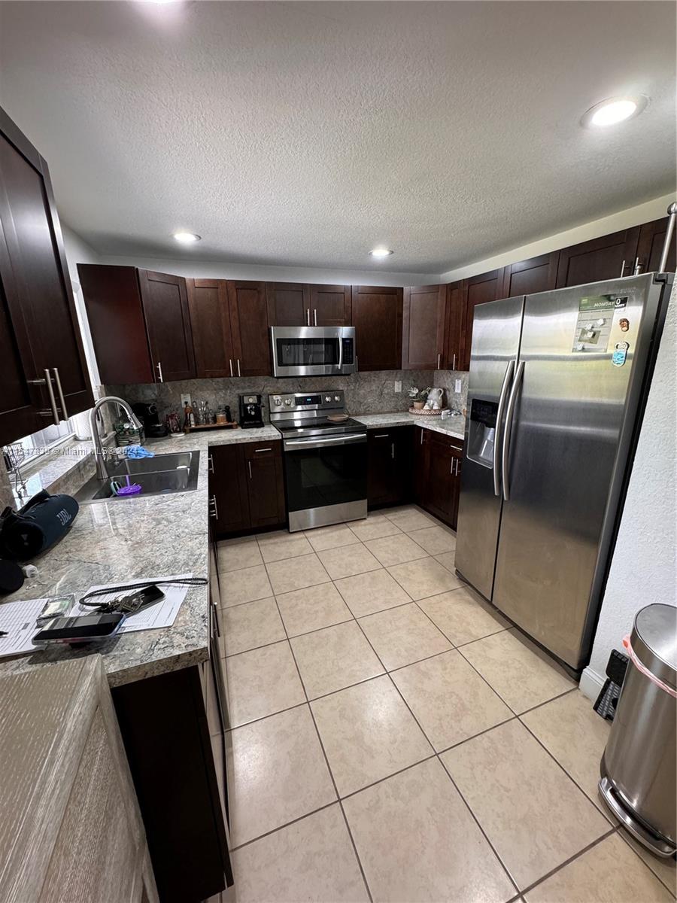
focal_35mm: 14
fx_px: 365
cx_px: 338
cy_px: 452
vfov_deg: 102.1
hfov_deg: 85.7
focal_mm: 2.22
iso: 250
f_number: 2.2
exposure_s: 1/60
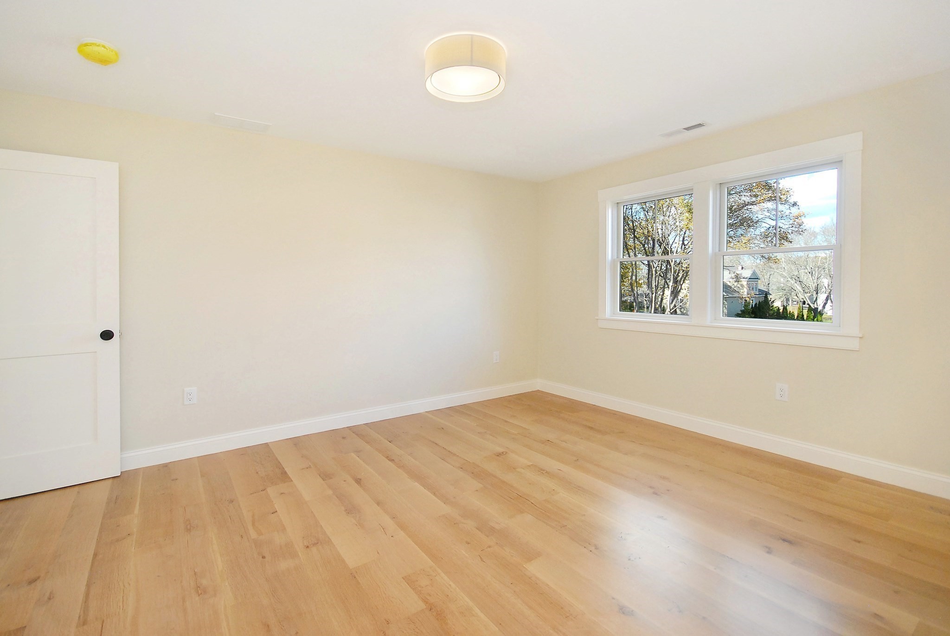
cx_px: 475
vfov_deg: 77.5
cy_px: 318
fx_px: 396
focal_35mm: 15
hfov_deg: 100.3
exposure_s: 1/60
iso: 400
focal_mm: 10
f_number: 5
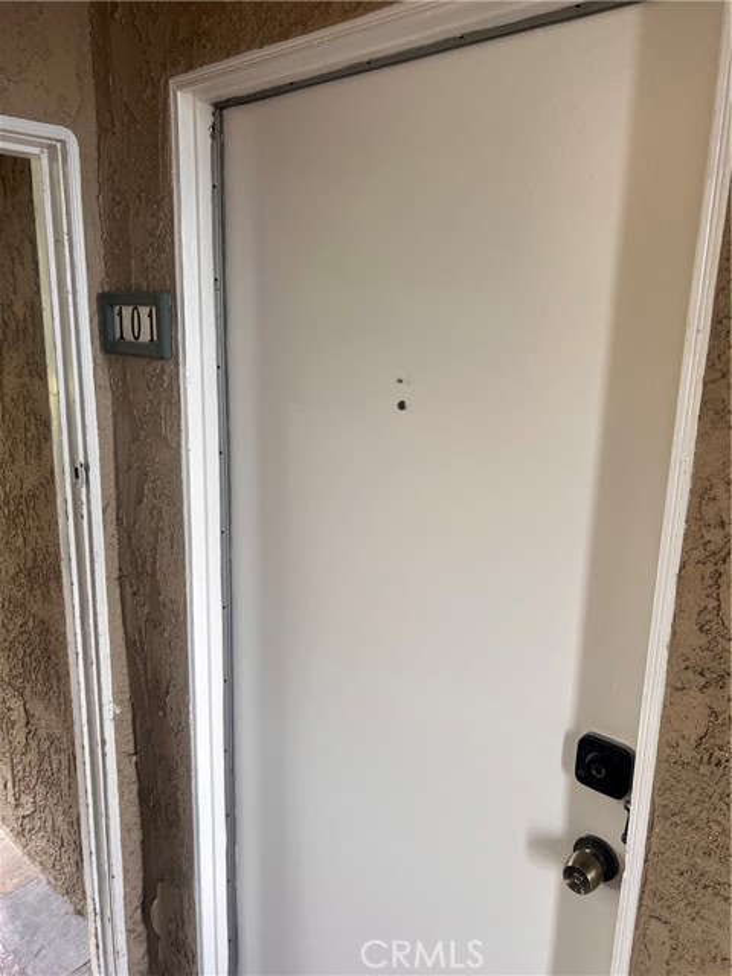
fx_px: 733
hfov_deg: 53.1
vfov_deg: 67.3
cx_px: 366
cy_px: 488
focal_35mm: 26
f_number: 1.5
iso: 125
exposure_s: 1/121
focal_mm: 5.7
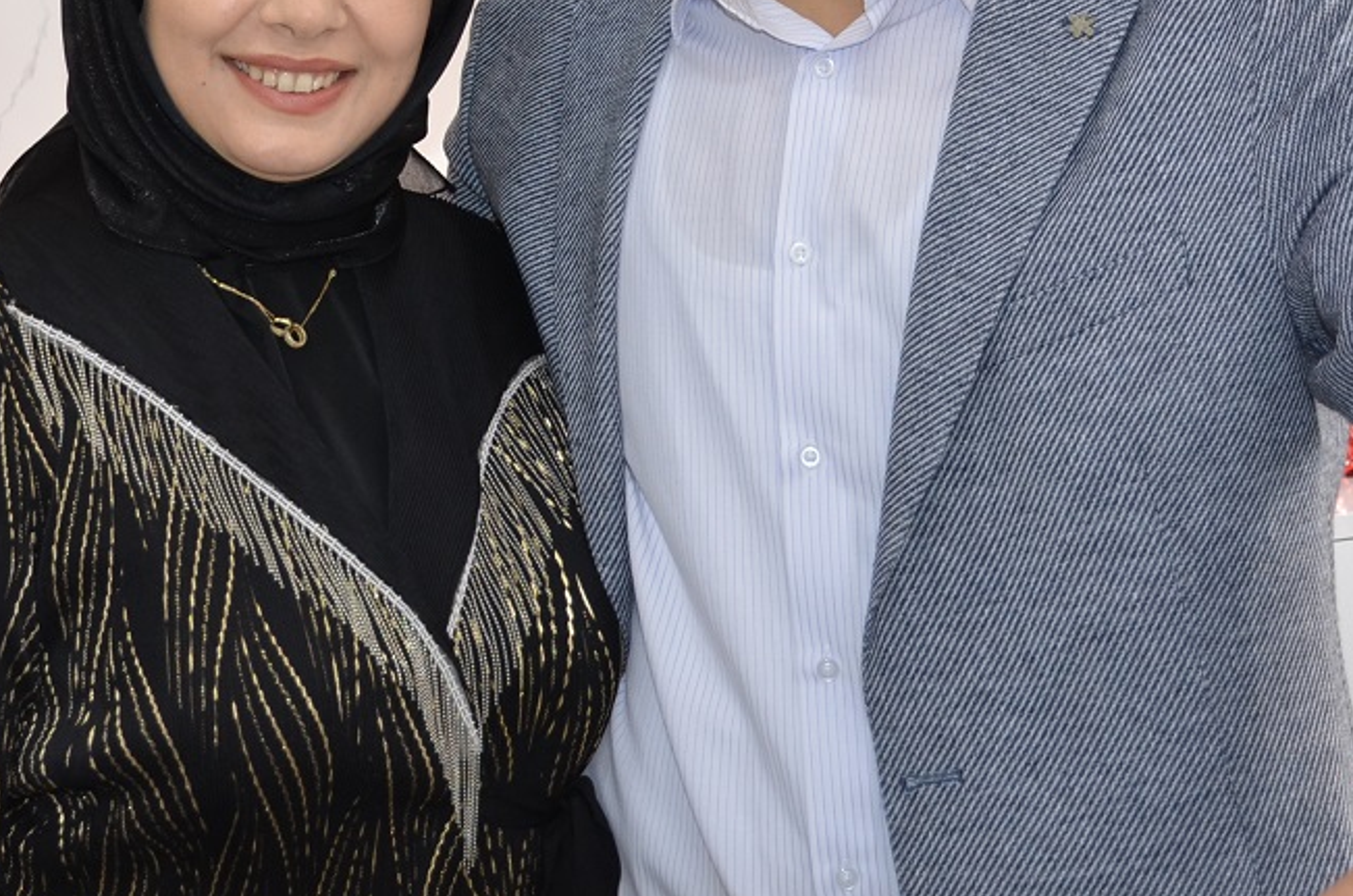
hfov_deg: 24.3
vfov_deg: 15.9
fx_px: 3113
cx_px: 368
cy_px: -111
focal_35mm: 83
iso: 400
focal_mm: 24
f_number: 3.8
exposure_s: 1/125
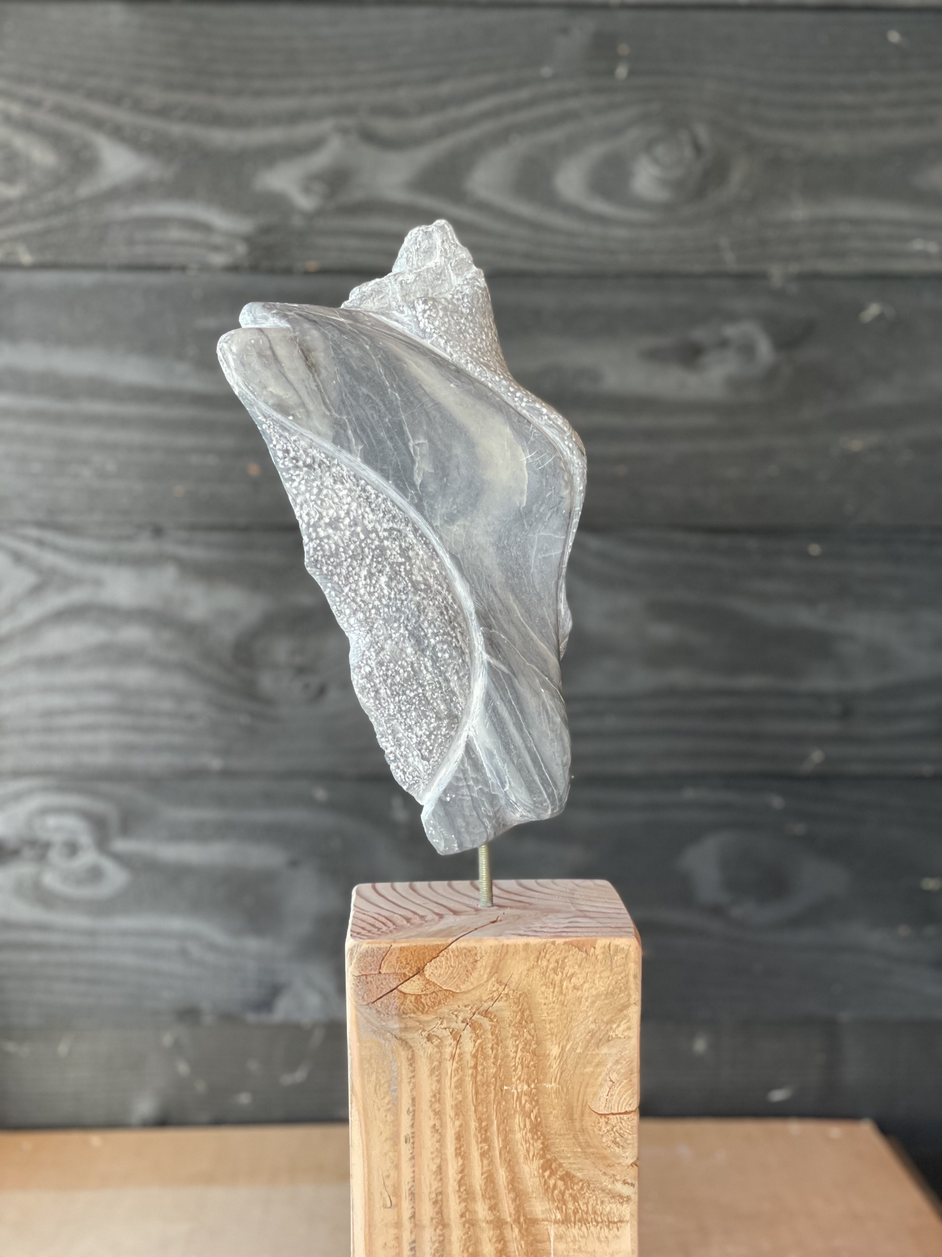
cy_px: 628
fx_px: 1887
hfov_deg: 28.0
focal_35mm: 52
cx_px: 471
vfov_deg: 36.8
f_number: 2
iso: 250
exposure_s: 1/122
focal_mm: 6
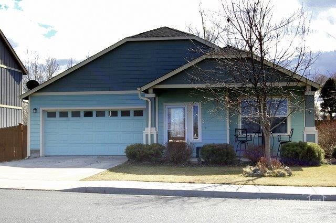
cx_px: 168
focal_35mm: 57
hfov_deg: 35.1
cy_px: 112
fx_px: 531
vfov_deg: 23.7
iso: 200
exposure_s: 1/250
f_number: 8
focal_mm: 38
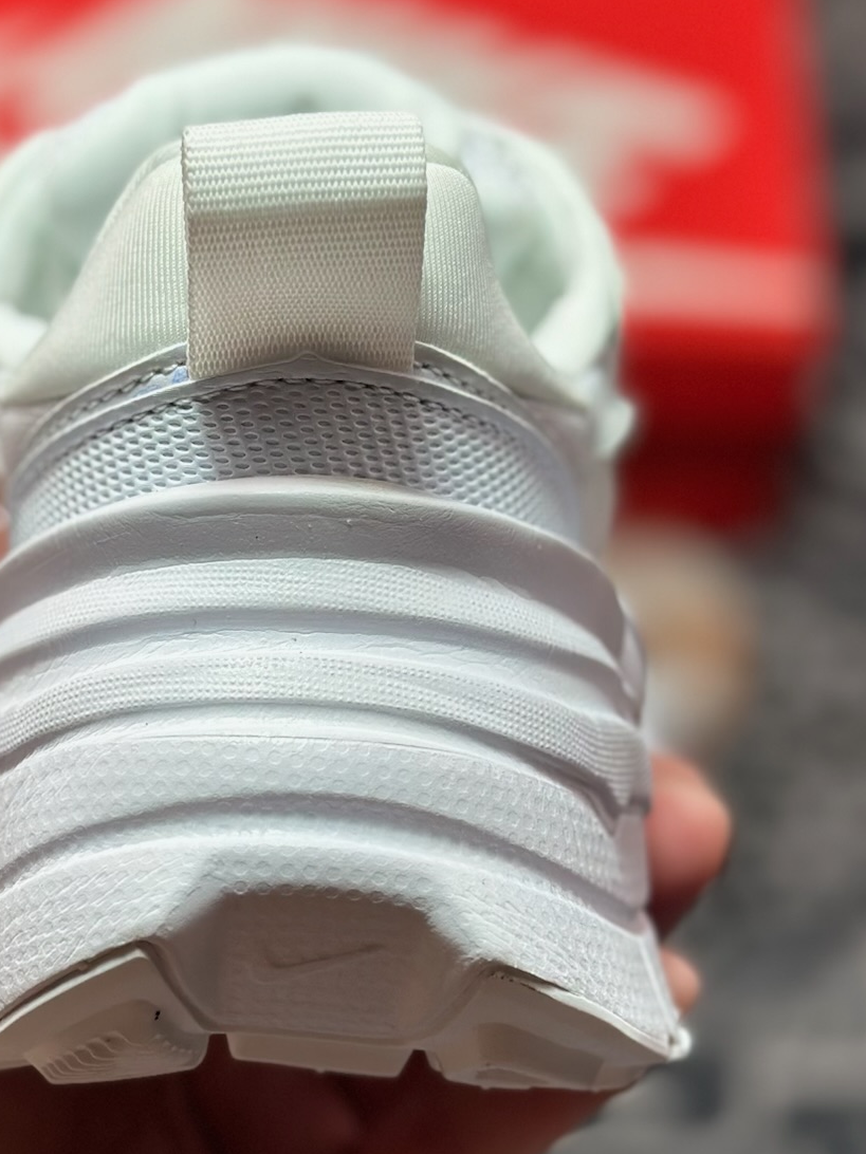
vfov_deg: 21.8
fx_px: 3002
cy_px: 633
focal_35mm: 90
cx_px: 275
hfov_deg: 16.4
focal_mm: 6.86
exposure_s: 1/580
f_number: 1.78
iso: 80
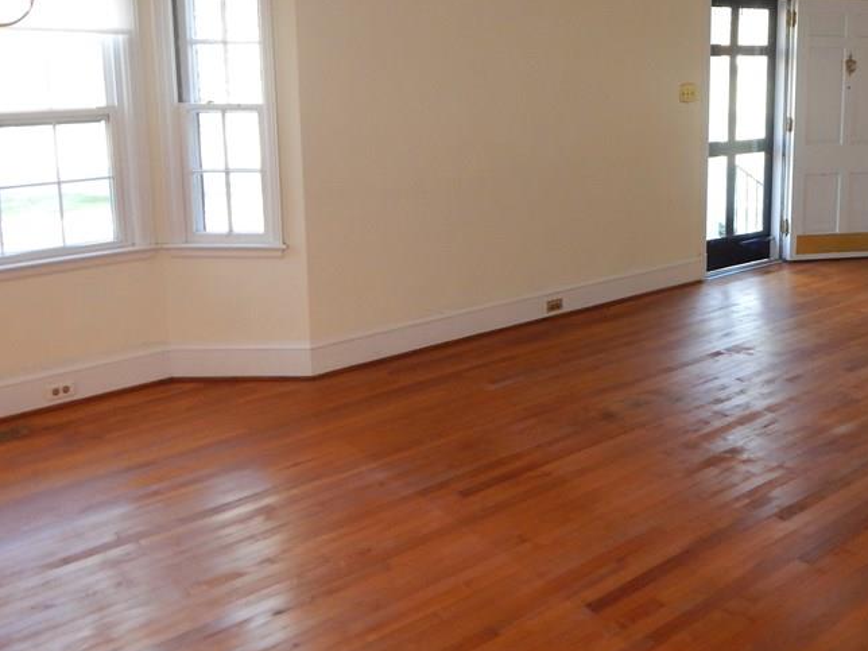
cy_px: 167
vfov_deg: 39.7
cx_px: 646
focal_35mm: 35
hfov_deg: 50.6
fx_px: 878
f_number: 3
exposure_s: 1/30
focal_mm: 4
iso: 180
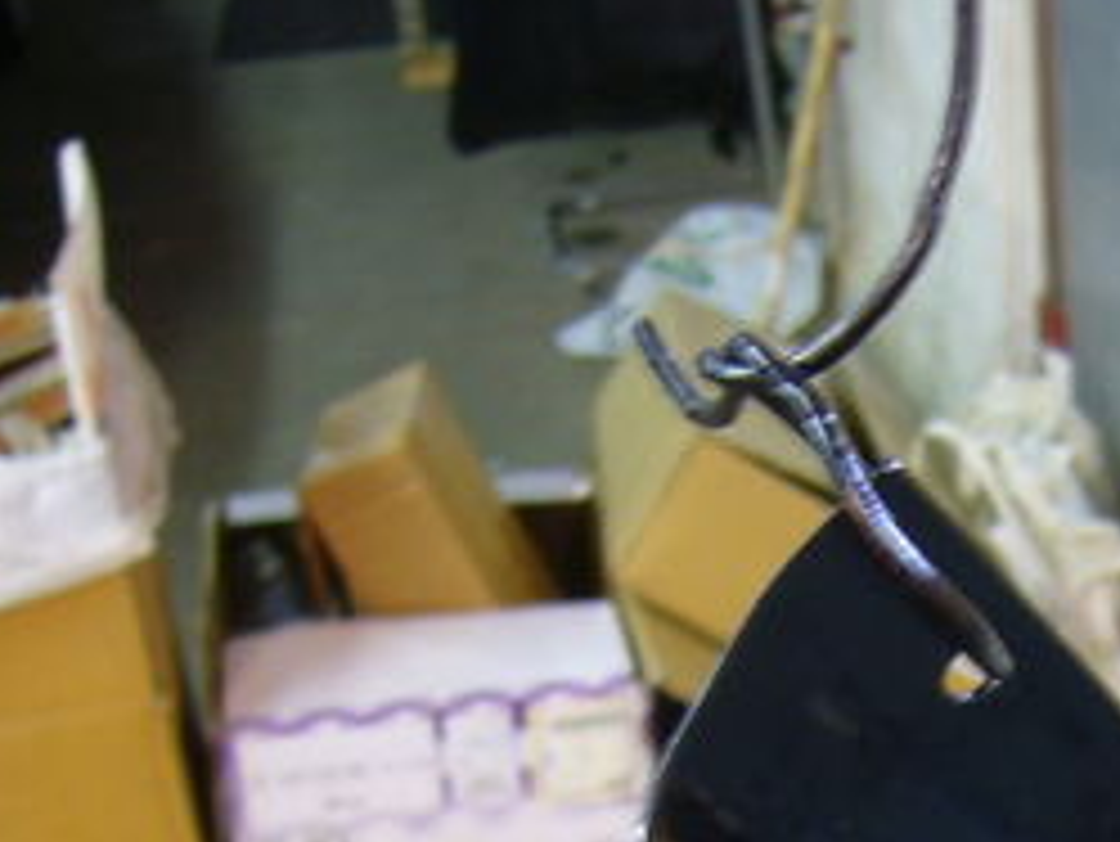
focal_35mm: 90
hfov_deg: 21.3
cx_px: 1003
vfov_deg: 15.9
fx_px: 2913
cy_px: 959
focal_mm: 5.8
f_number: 2.8
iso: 80
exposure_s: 1/4
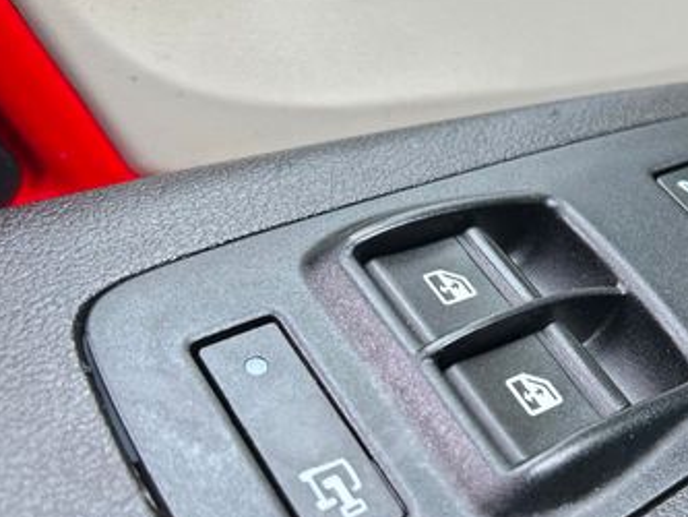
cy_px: 250
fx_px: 994
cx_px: 556
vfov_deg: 29.1
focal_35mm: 50
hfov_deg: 36.8
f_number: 1.5
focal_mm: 5.7
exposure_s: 1/121
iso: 64
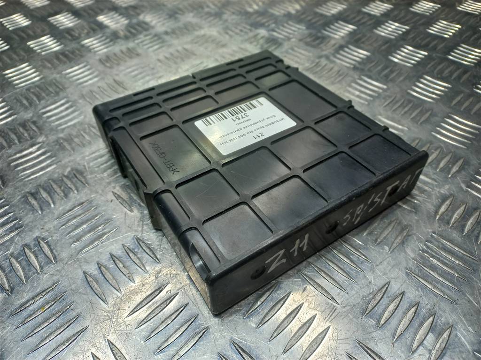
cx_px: 240
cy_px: 180
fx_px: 347
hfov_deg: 69.4
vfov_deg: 54.9
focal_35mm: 25
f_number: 1.8
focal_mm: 4.6
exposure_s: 1/100
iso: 40
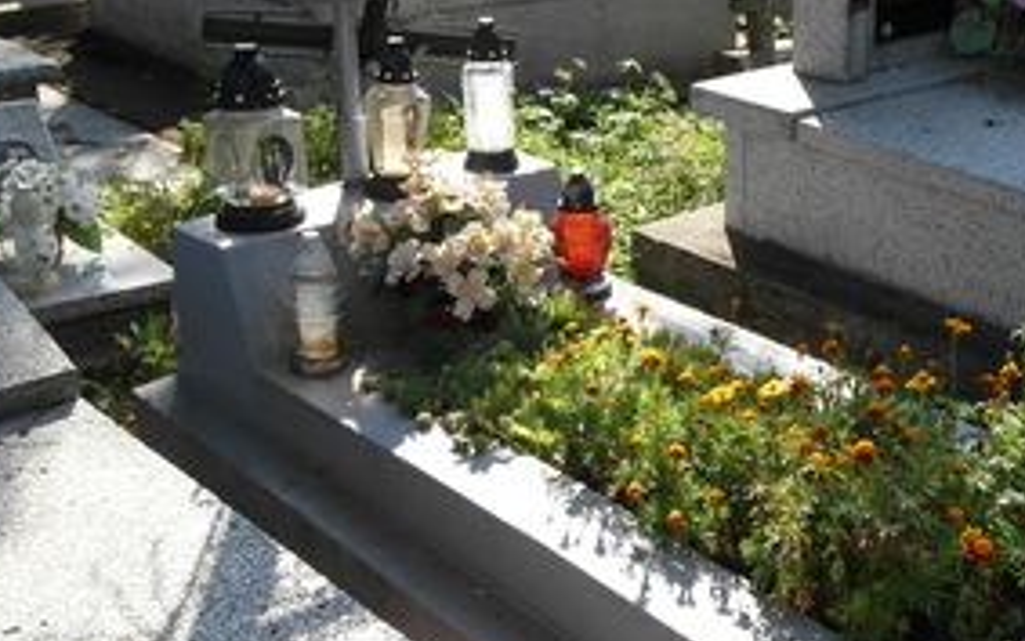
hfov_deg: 28.2
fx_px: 2012
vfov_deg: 18.1
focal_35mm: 72
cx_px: 757
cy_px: 225
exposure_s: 1/250
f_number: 3.9
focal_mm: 6.5
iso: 80
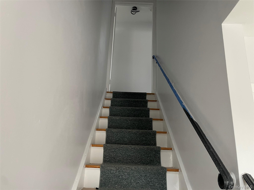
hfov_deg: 67.3
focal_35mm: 26
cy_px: 95
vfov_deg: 53.1
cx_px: 127
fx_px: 191
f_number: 1.6
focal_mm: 4.2
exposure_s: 1/60
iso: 250
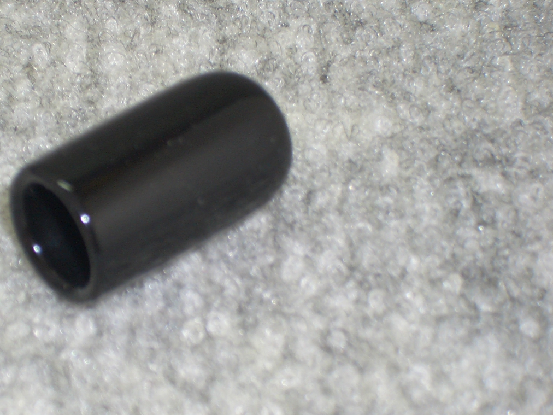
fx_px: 2652
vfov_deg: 8.9
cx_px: 155
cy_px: 176
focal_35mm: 166
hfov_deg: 11.9
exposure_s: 1/60
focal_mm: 17.4
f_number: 4.8
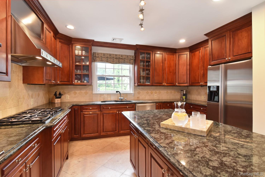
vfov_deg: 72.1
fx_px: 121
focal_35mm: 16
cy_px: 88
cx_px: 132
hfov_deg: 95.0
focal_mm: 11
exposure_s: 1/40
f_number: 8
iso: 800
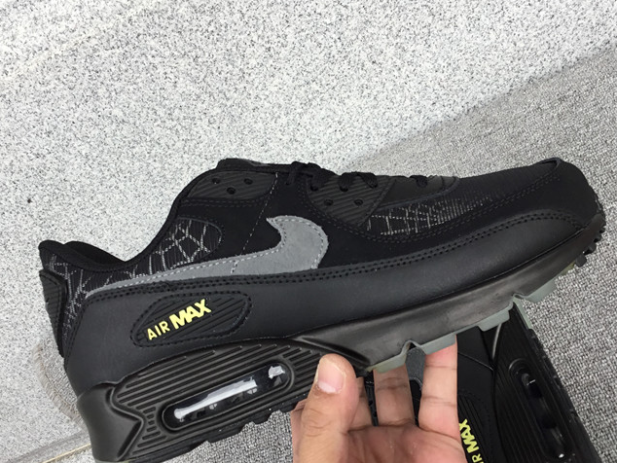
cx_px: 305
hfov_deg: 42.9
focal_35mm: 44
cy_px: 232
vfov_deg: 32.9
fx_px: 785
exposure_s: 1/193
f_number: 2.4
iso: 25
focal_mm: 3.3
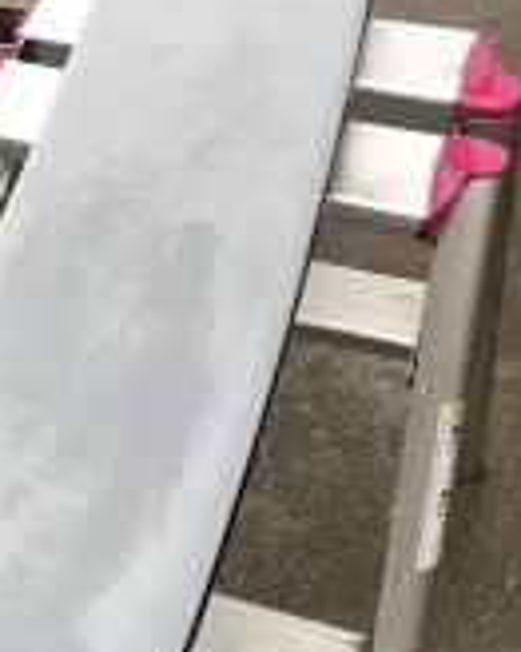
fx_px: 1601
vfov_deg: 22.9
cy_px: 425
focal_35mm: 83
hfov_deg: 17.5
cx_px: -119
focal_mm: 4.15
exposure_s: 1/120
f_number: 2.2
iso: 40
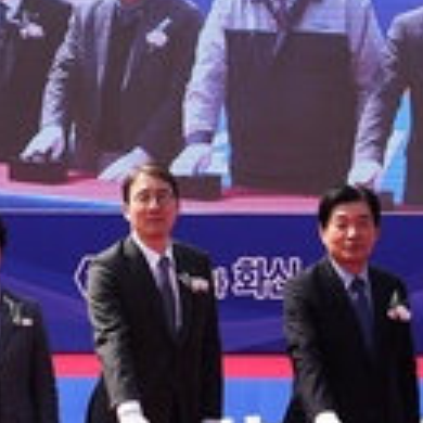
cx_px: 171
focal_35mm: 155
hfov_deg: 11.3
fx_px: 2143
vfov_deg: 11.3
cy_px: 265
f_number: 8
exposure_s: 1/200
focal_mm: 37
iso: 100
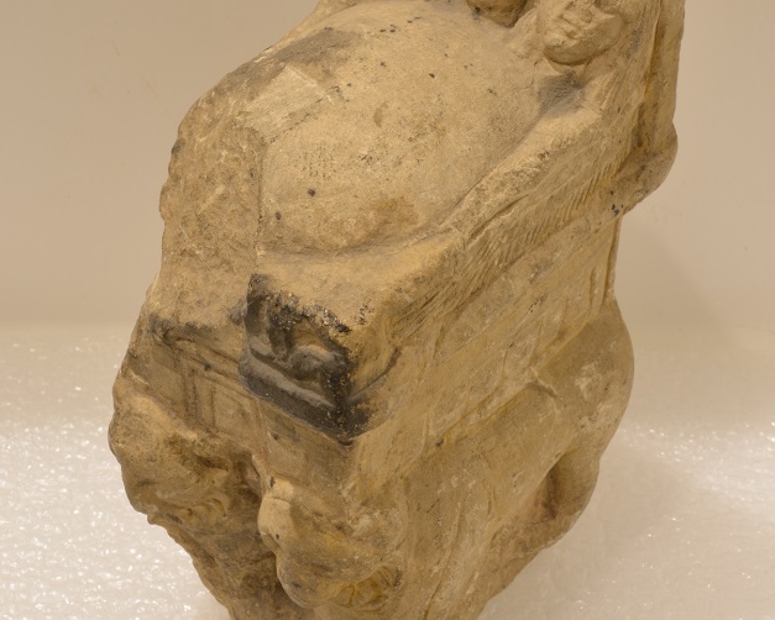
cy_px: 235
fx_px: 1973
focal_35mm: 86
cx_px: 388
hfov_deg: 22.2
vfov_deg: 17.8
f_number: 25
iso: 160
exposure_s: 2
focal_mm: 40
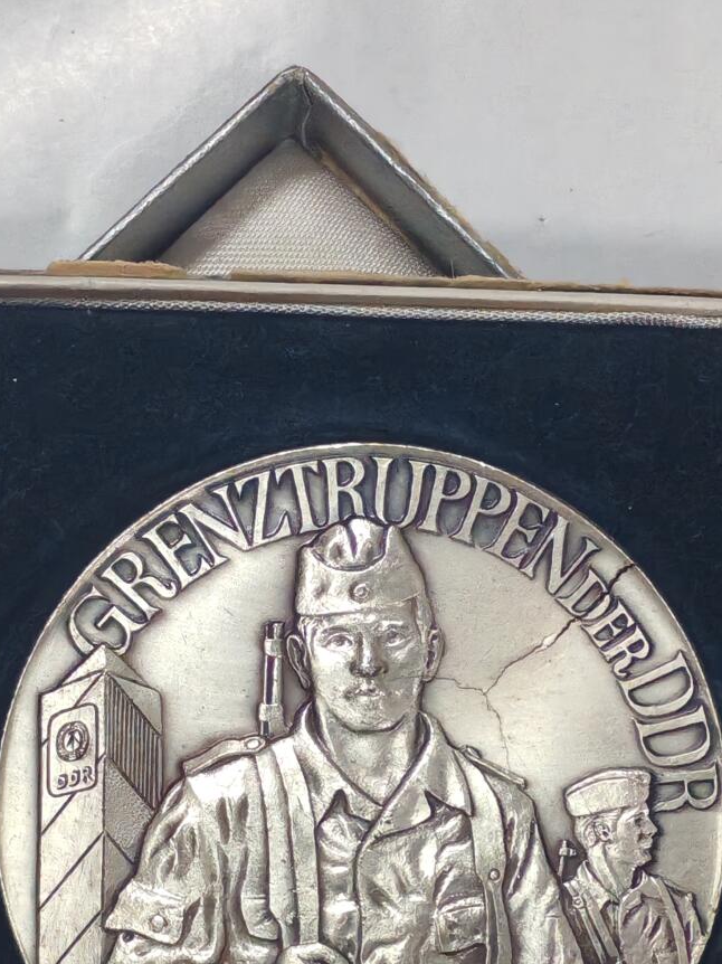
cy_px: 700
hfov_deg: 10.4
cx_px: 333
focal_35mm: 142
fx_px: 3951
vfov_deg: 13.9
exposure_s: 1/33
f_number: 1.95
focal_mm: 5.52
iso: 640
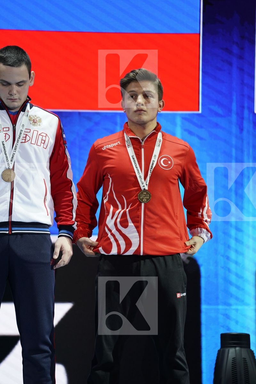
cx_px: 128
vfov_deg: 10.3
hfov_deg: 6.9
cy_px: 192
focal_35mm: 200
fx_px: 2133
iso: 400
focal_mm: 200
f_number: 2.8
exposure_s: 1/250
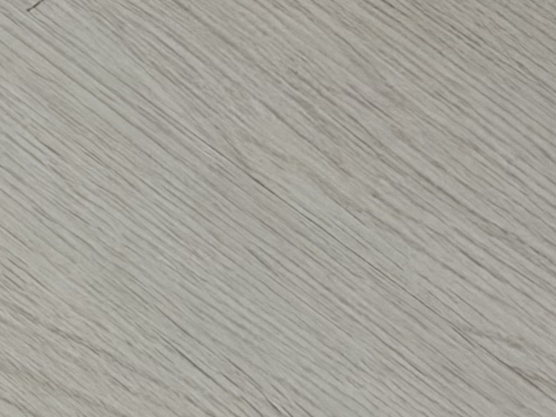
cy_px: 436
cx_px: -880
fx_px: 4031
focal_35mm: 251
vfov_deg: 5.9
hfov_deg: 7.3
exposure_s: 1/98
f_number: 1.78
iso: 100
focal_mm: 6.76
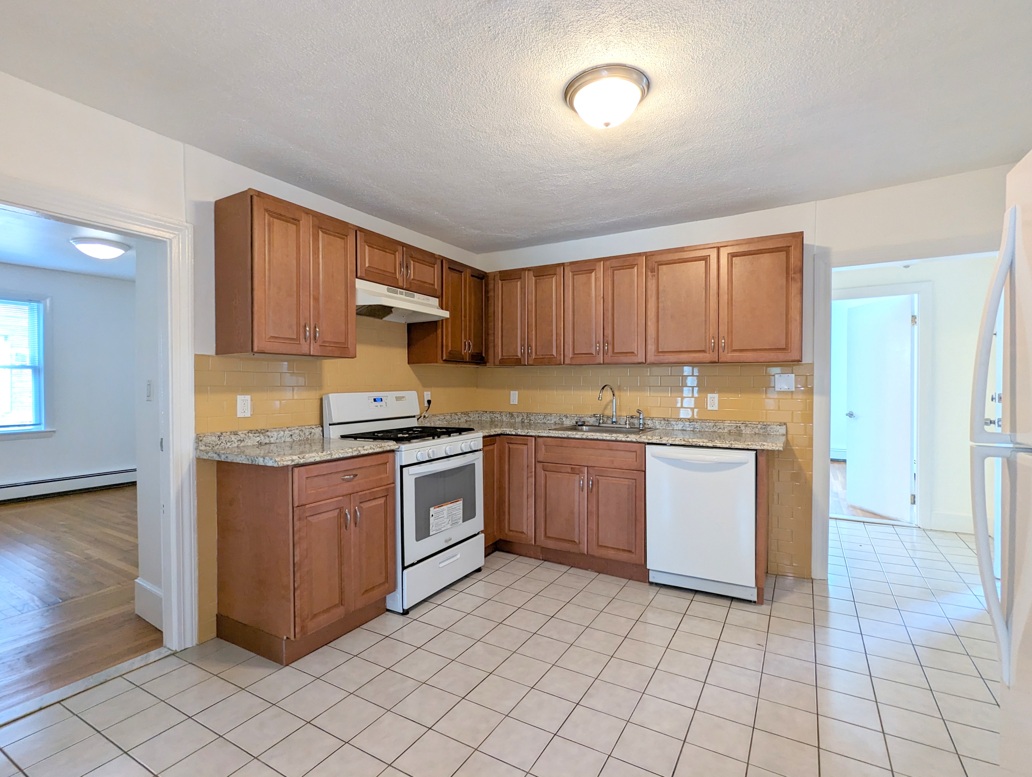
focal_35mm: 16
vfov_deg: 78.2
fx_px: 478
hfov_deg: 94.4
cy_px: 388
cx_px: 516
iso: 85
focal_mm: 2.35
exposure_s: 1/40
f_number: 2.2
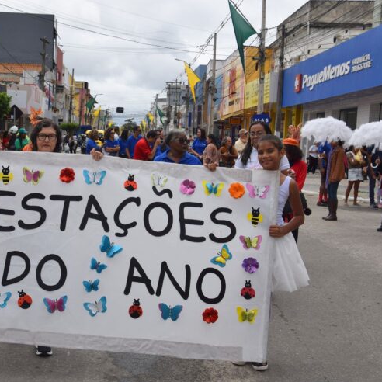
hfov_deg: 33.6
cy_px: 191
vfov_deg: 34.0
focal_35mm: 50
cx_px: 116
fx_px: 624
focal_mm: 26
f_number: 10
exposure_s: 1/400
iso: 200
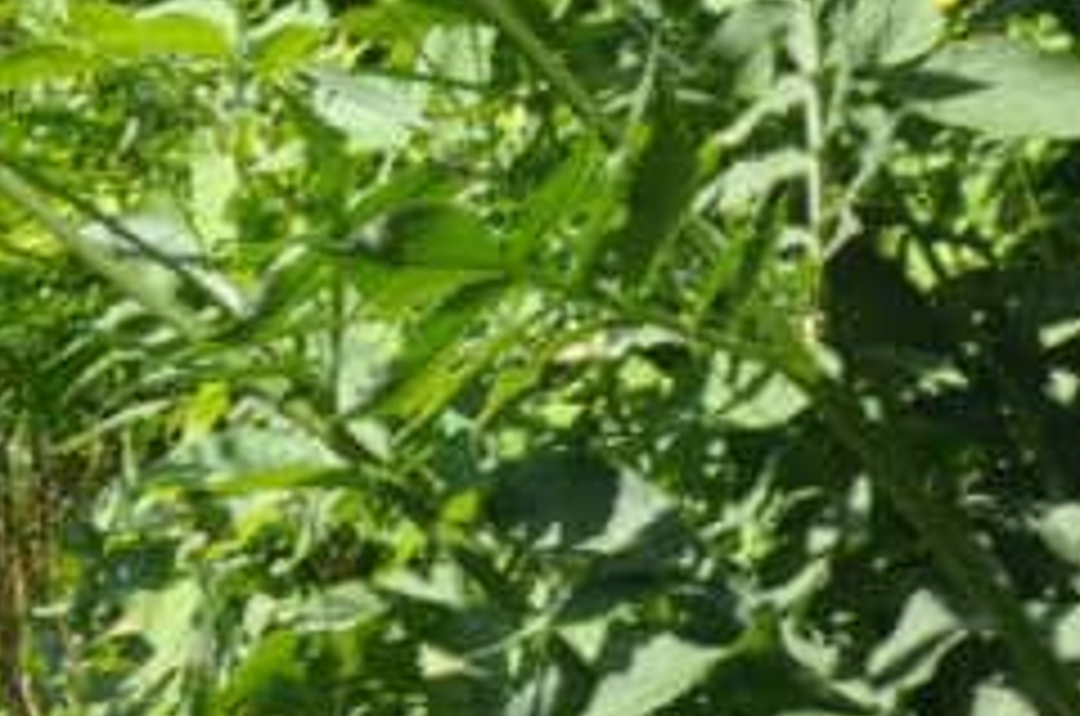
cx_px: -1102
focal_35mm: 175
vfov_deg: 7.2
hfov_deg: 10.7
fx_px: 5240
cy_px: -1238
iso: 200
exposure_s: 1/250
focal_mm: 20
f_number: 8
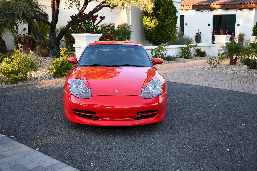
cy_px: 86
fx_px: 307
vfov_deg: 31.2
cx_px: 128
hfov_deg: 45.4
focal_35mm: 43
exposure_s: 1/250
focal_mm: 29
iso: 400
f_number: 4.2
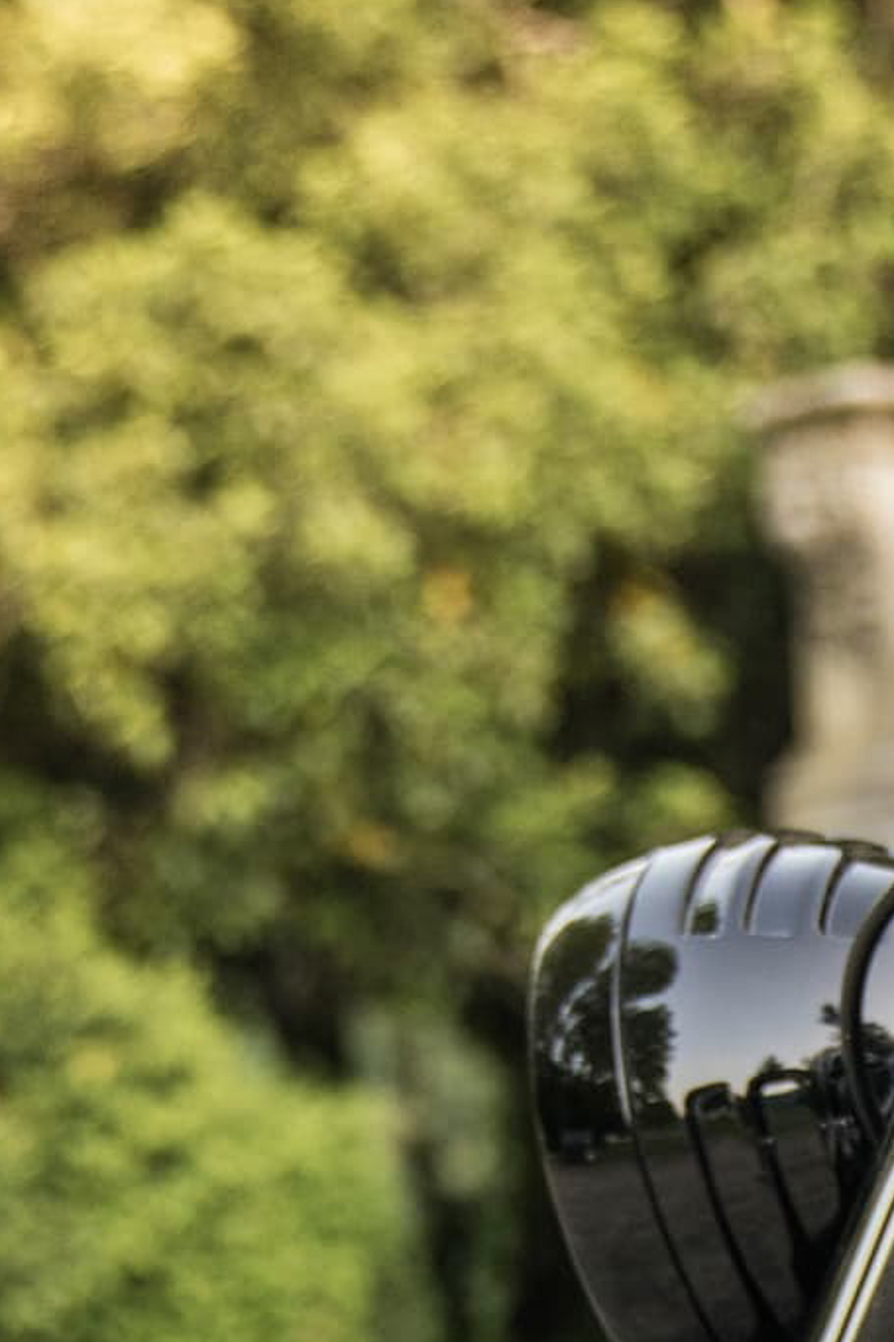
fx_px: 5813
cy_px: 2051
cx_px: 1454
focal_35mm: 156
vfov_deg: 12.5
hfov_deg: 8.5
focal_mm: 37
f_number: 2.8
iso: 320
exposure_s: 1/60
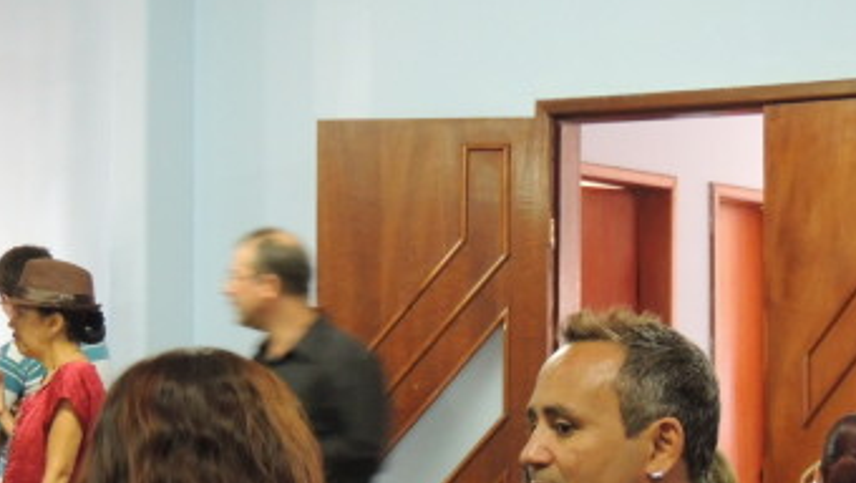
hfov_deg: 14.9
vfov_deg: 8.4
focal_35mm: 144
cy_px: 465
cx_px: 368
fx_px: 3272
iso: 800
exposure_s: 1/13
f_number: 3.9
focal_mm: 13.3
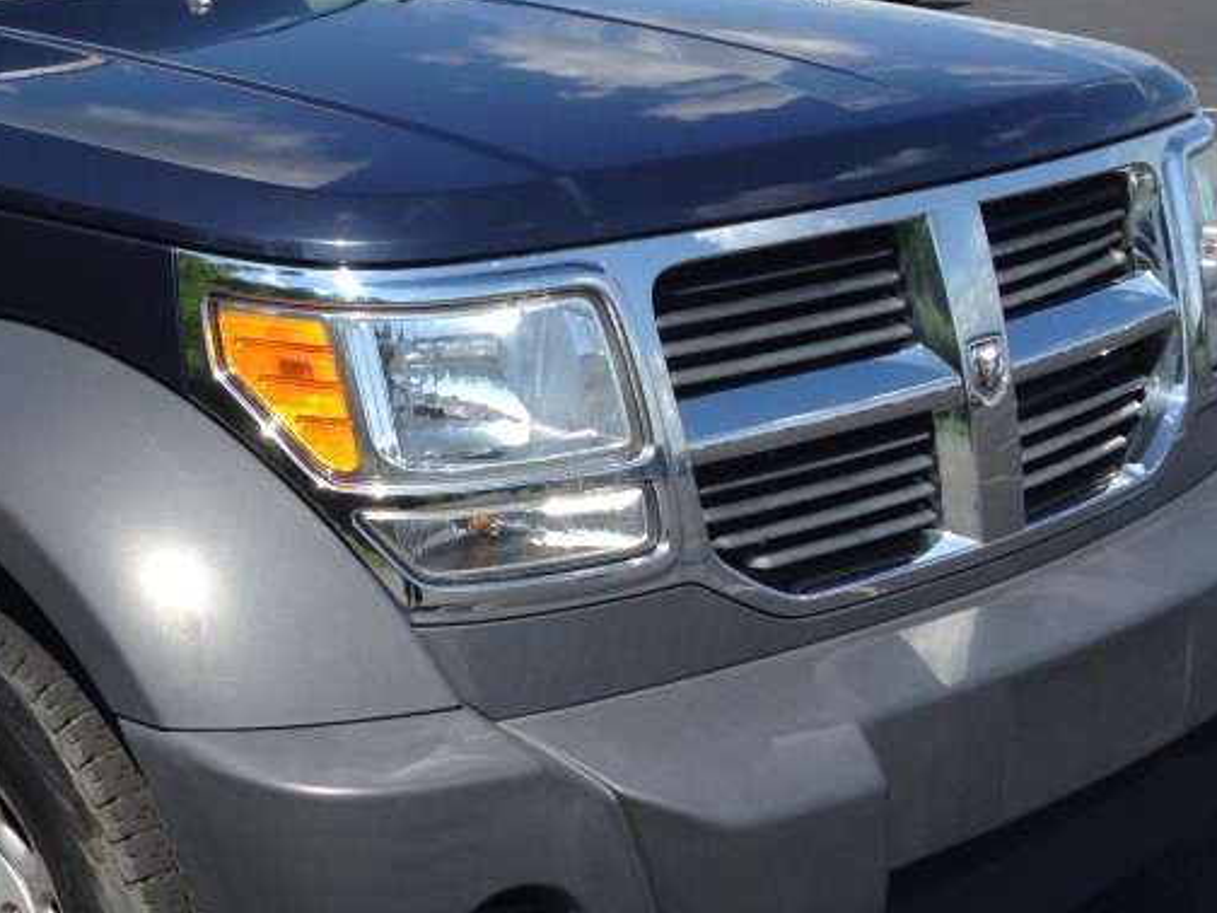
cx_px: 217
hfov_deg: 28.3
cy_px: 413
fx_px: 2356
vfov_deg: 21.9
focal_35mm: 67
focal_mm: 4.12
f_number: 2.4
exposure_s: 1/1205
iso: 50
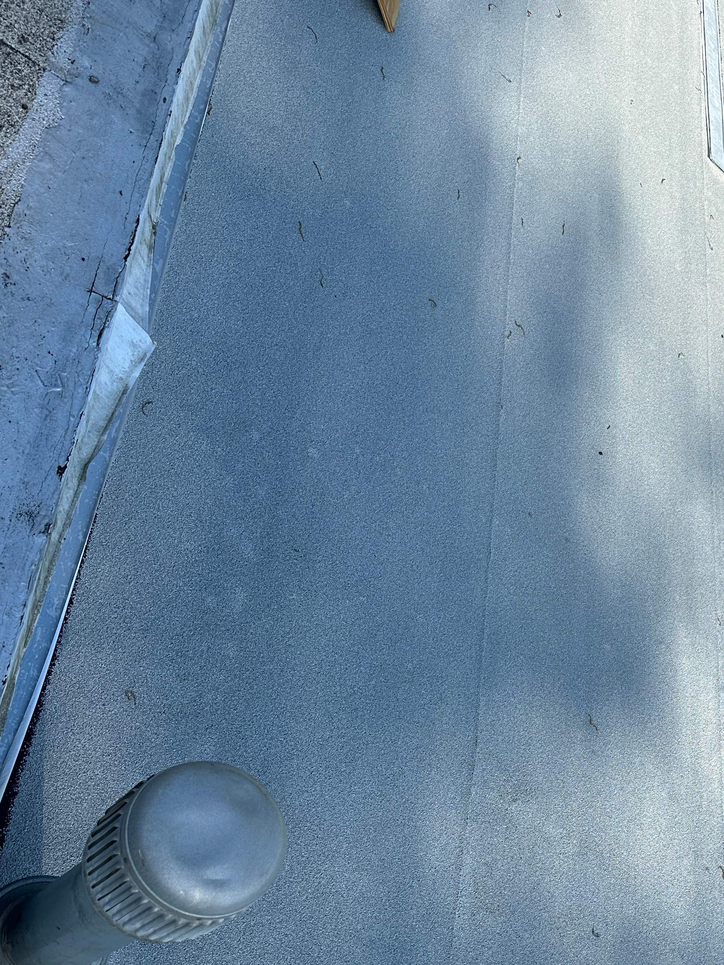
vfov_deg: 44.6
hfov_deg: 33.8
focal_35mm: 41
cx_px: 606
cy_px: 695
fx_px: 1143
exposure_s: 1/3155
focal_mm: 6.86
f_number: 1.78
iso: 80
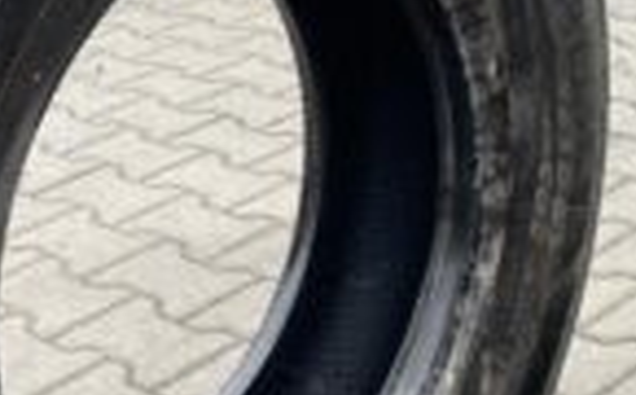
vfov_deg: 15.8
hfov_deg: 24.9
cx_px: 140
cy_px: 235
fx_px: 1419
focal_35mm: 82
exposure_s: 1/122
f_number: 1.8
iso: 50
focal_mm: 4.25
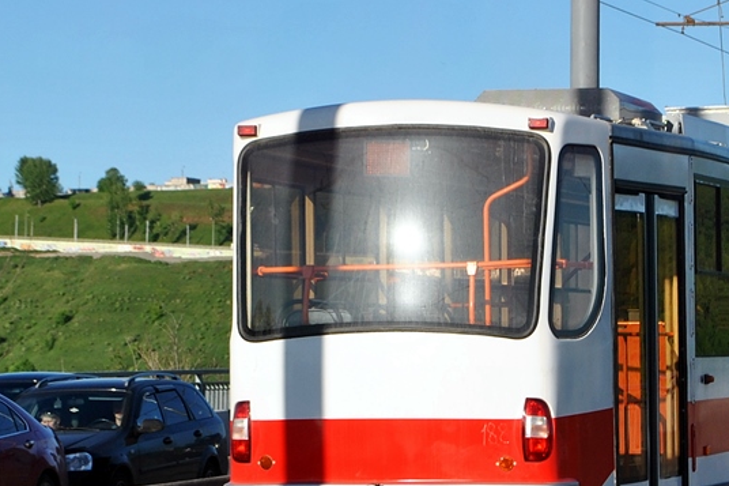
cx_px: 515
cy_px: 172
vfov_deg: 10.2
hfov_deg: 15.3
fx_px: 2713
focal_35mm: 134
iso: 100
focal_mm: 40
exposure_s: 1/320
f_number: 9
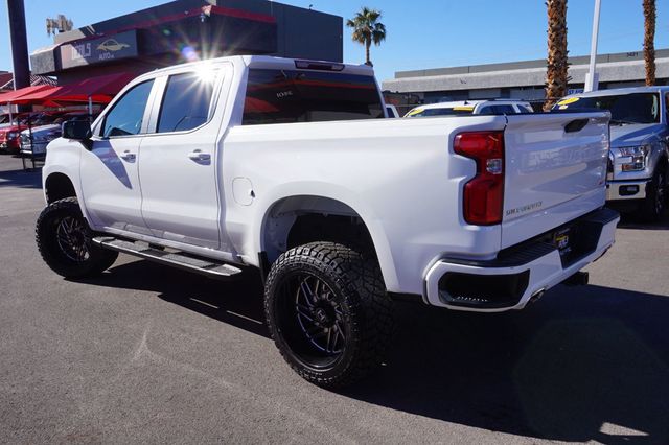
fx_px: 529
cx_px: 334
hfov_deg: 64.6
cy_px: 222
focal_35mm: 28
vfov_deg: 45.6
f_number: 14
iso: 100
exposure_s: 1/80
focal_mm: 19
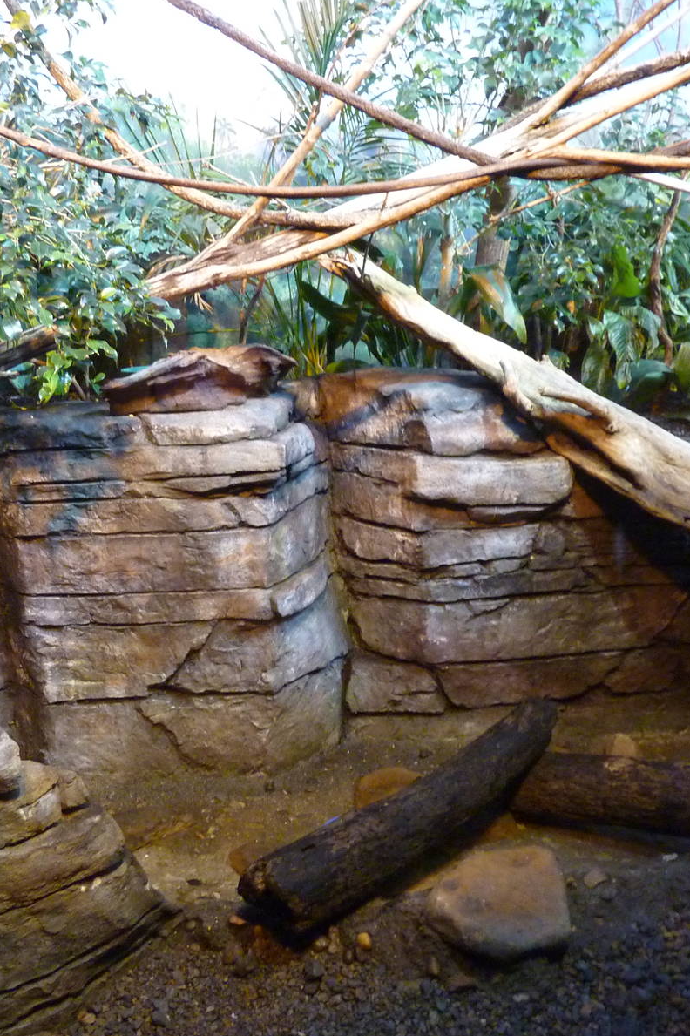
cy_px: 519
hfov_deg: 37.5
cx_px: 235
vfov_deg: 54.4
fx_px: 1007
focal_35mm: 35
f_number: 3.3
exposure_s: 1/8
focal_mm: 4.1
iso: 400
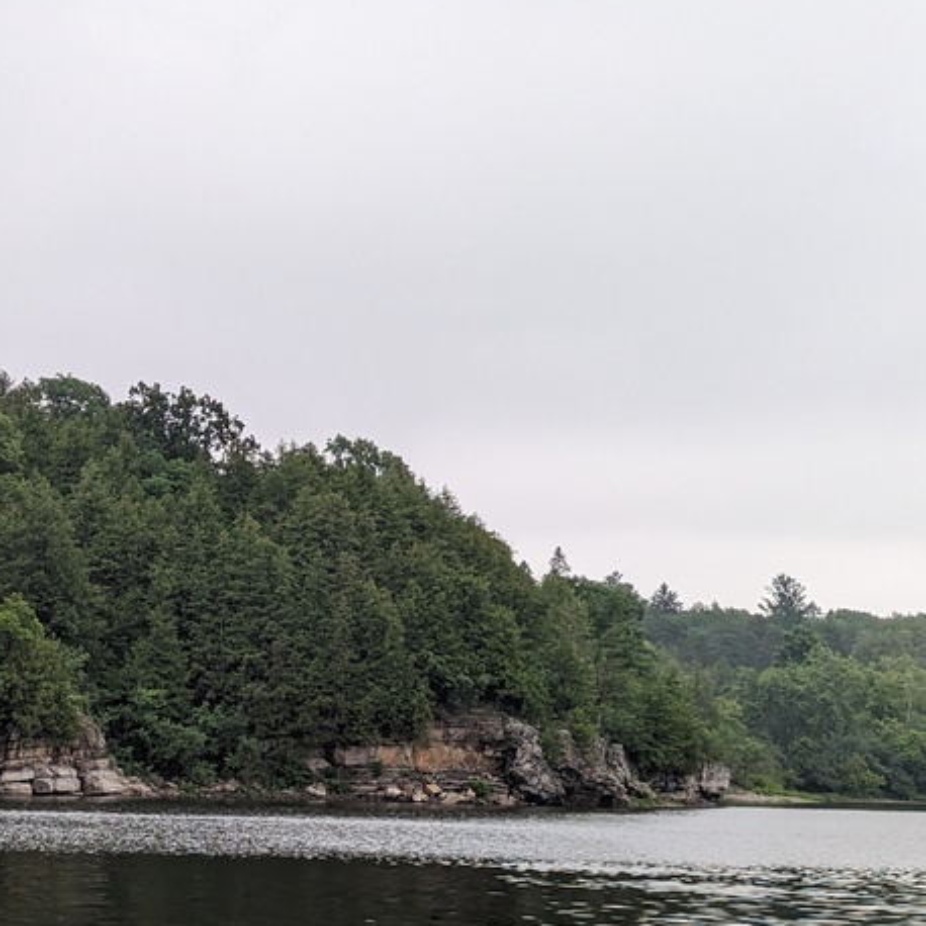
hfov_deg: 18.1
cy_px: 513
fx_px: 2875
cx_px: 121
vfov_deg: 18.3
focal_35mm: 95
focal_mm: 6.81
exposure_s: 1/543
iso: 60
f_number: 1.85
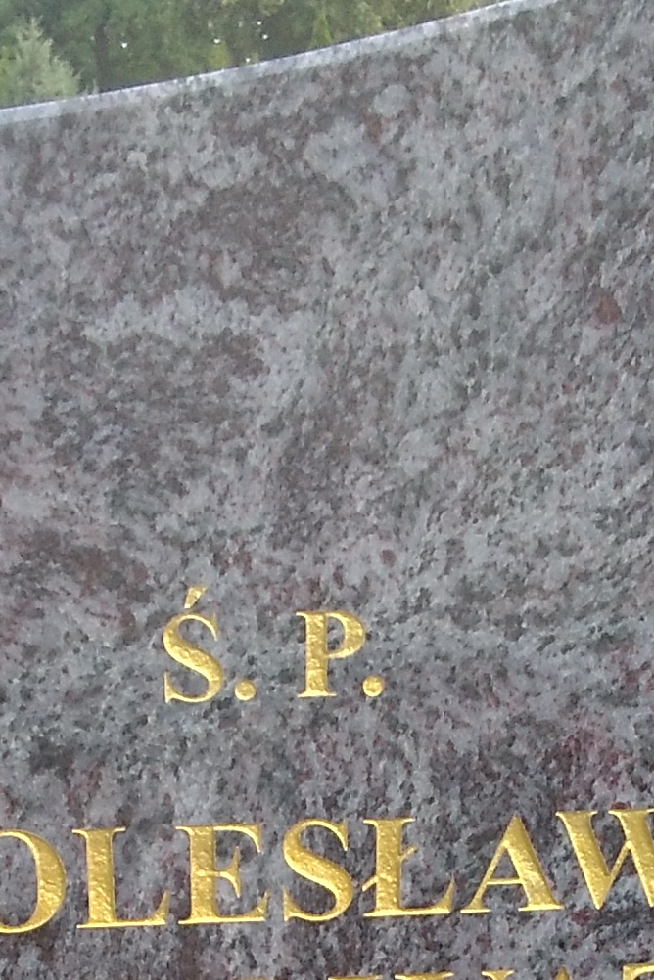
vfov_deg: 24.1
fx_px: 2125
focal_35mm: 78
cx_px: 238
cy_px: 1103
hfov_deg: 17.5
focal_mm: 2.39
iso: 121
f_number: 2.4
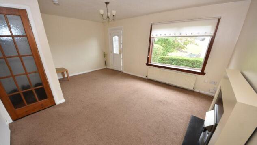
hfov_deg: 110.8
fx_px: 89
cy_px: 82
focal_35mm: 13
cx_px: 126
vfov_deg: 78.0
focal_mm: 8
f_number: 4.5
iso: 200
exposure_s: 1/50
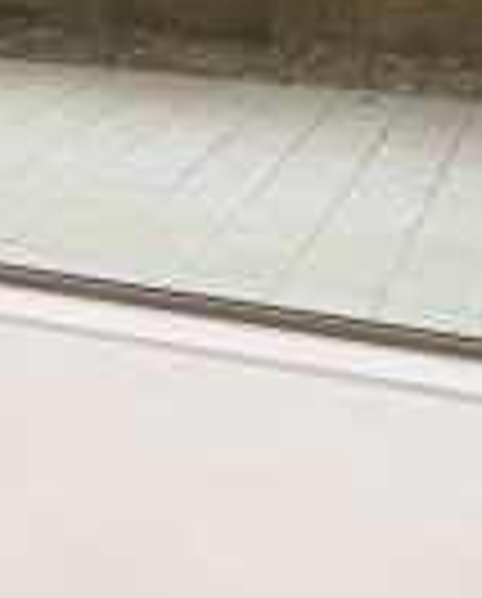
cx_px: -432
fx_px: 1688
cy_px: -216
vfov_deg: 18.5
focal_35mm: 95
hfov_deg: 14.1
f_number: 5
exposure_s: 1/100
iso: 400
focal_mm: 10
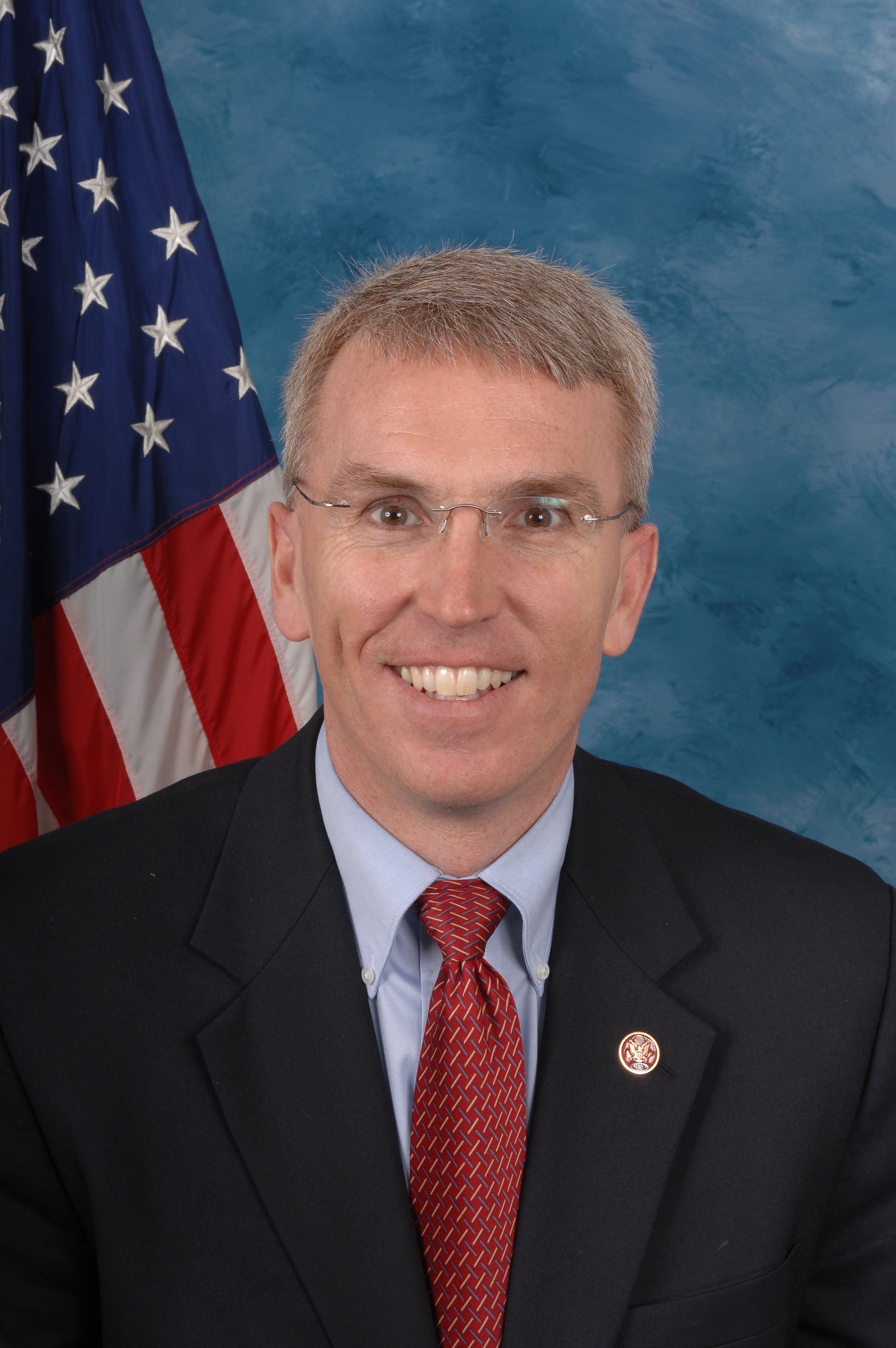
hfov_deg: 18.1
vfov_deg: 27.0
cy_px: 674
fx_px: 2807
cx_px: 448
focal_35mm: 75
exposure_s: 1/250
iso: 160
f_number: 16
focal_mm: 50
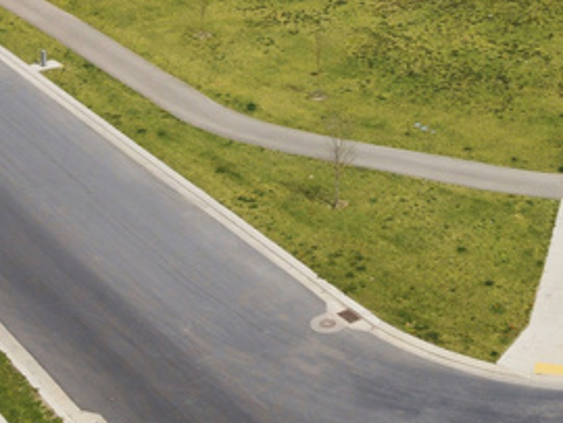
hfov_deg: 21.2
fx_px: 1481
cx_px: 467
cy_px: -181
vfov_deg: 15.2
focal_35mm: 91
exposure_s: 1/6400
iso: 140
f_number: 1.8
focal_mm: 8.7
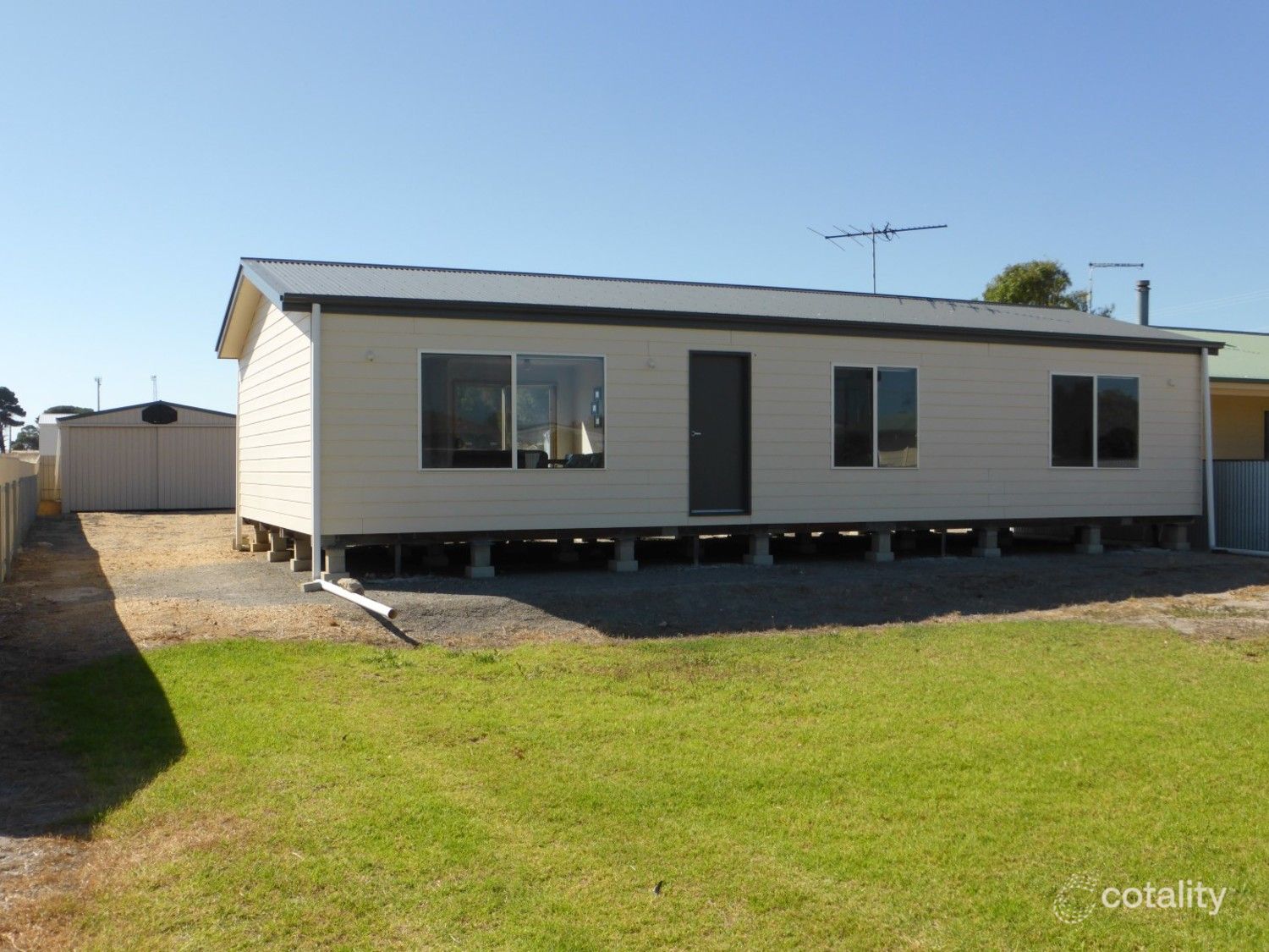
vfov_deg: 41.8
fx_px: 1246
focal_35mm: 34
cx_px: 634
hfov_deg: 54.0
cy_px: 476
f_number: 3.7
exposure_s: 1/800
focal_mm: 6.1
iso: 100
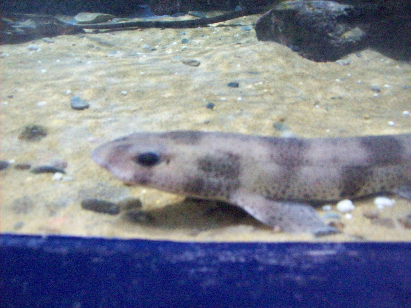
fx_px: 427
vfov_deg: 39.7
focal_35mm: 36
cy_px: 154
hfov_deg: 51.4
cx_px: 206
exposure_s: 1/30
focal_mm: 6
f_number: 2.7
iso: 800
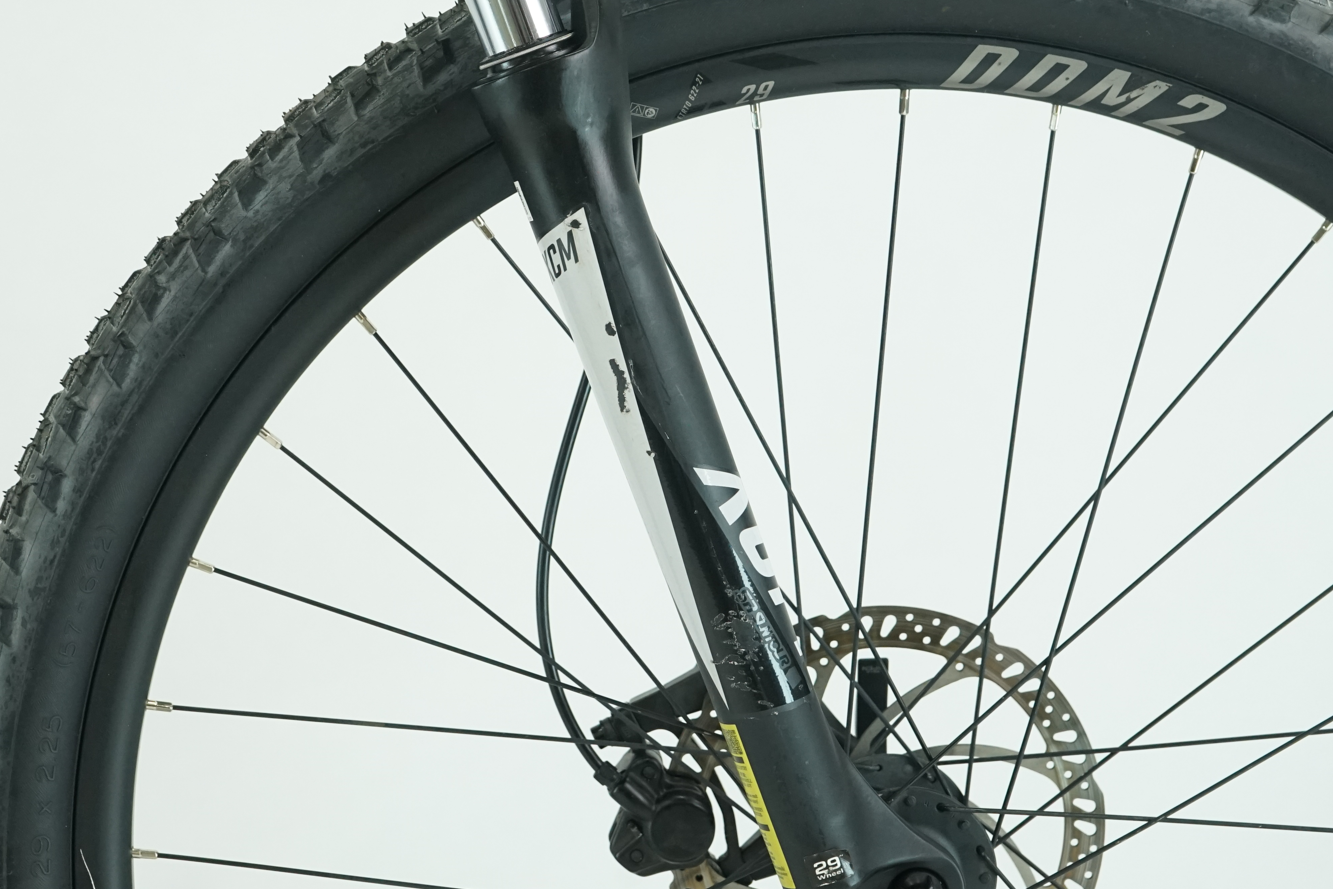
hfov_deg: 27.3
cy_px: 298
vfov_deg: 18.4
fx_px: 2740
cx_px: 577
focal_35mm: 74
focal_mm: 49
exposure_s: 1/200
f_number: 6.3
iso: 2000
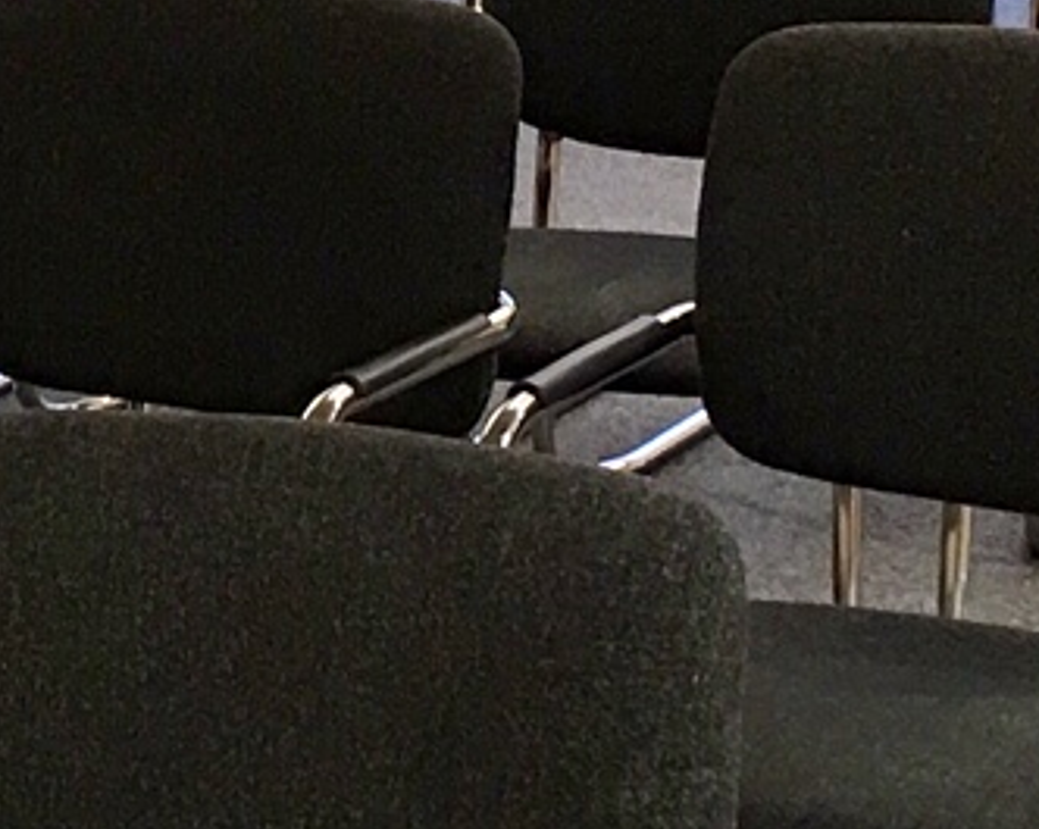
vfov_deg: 8.8
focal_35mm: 172
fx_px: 5284
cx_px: -269
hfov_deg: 11.0
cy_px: -391
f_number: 2.2
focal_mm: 4.15
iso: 50
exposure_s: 1/17
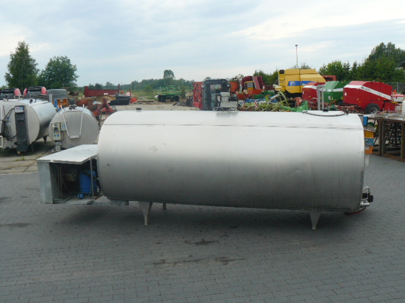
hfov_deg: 51.4
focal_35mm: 36
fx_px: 421
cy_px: 152
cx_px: 202
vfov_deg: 39.7
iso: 100
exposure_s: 1/250
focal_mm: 6
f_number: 5
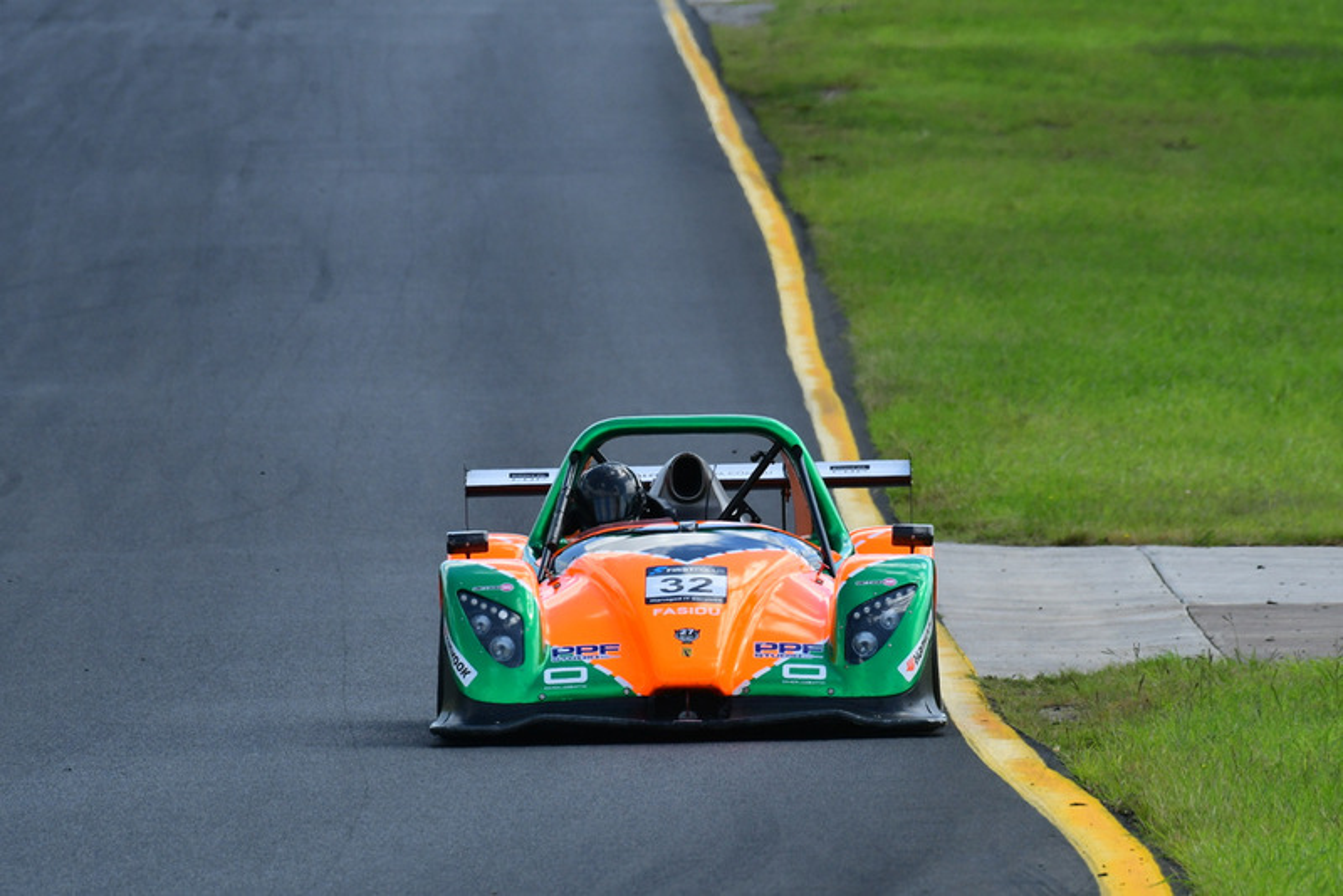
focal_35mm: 750
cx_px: 672
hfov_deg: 2.7
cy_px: 448
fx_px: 27988
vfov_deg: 1.8
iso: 800
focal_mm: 500
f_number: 11
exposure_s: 1/640
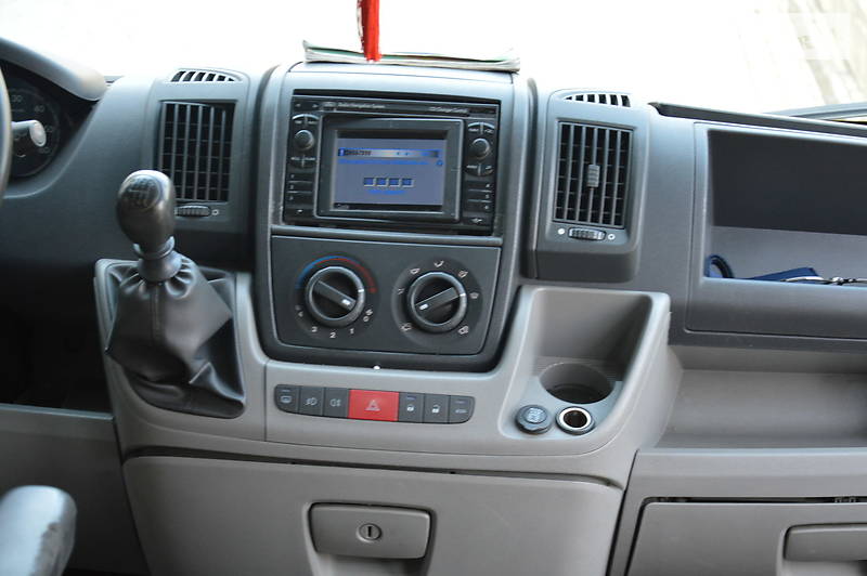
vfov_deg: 18.2
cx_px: 434
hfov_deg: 27.0
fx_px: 1805
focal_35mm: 75
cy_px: 288
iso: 640
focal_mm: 50
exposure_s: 1/60
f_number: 5
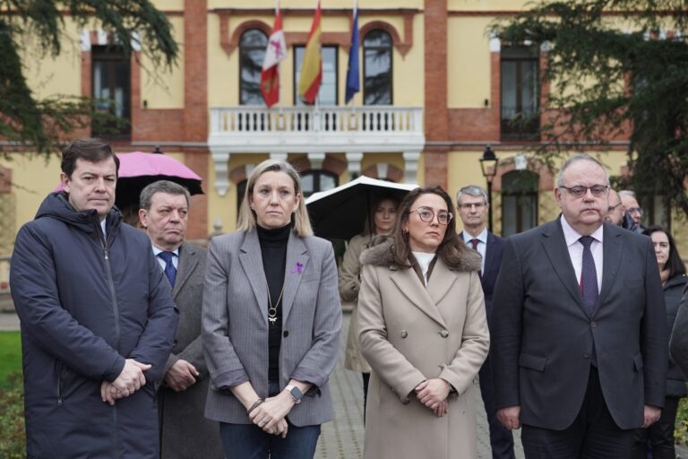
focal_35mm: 91
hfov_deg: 22.4
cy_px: 230
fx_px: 1739
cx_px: 344
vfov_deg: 15.0
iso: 320
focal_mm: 61
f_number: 4
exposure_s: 1/160
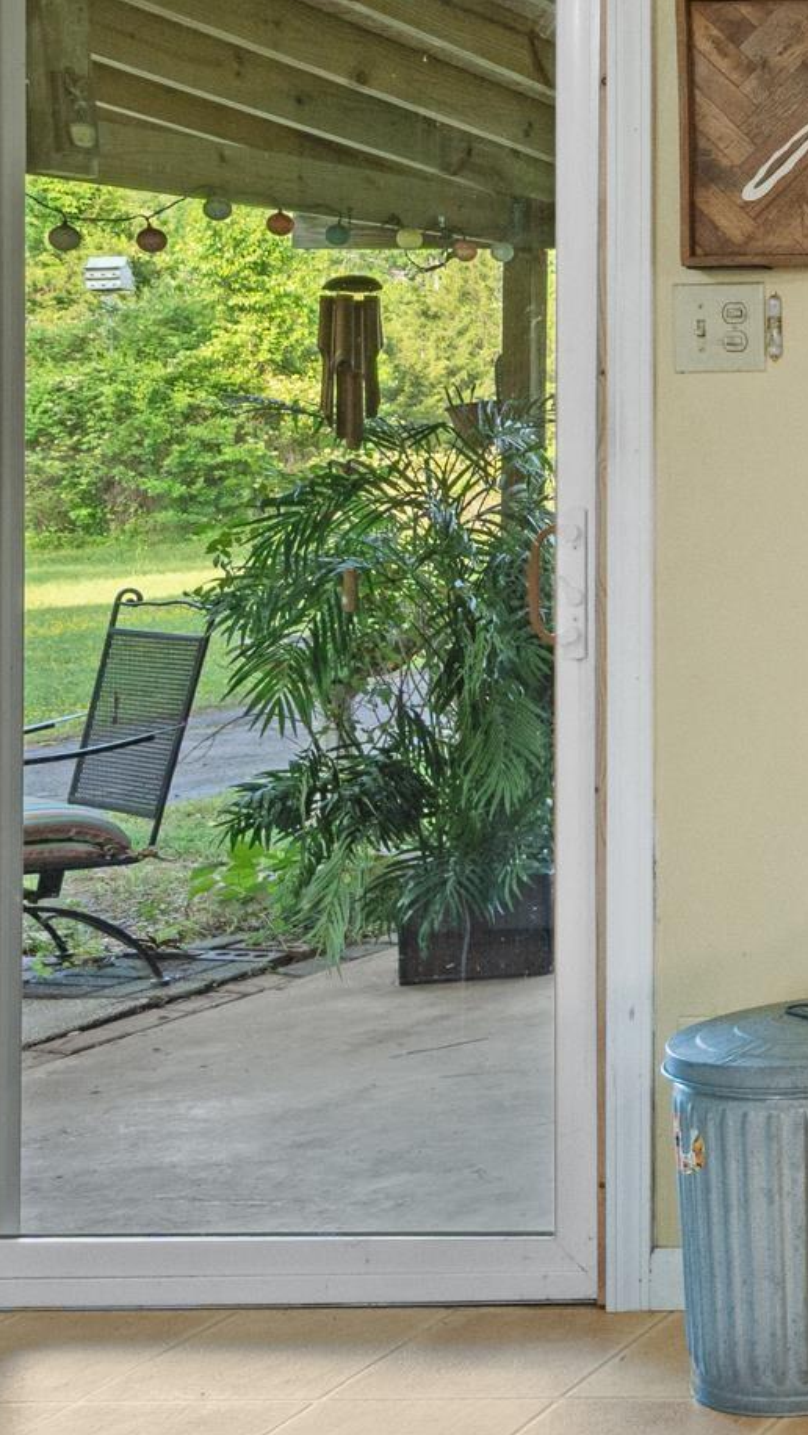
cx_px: 1945
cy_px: 451
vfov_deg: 34.5
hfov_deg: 14.0
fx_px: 2285
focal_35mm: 60
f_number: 7.1
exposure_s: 1/5
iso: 400
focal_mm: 14
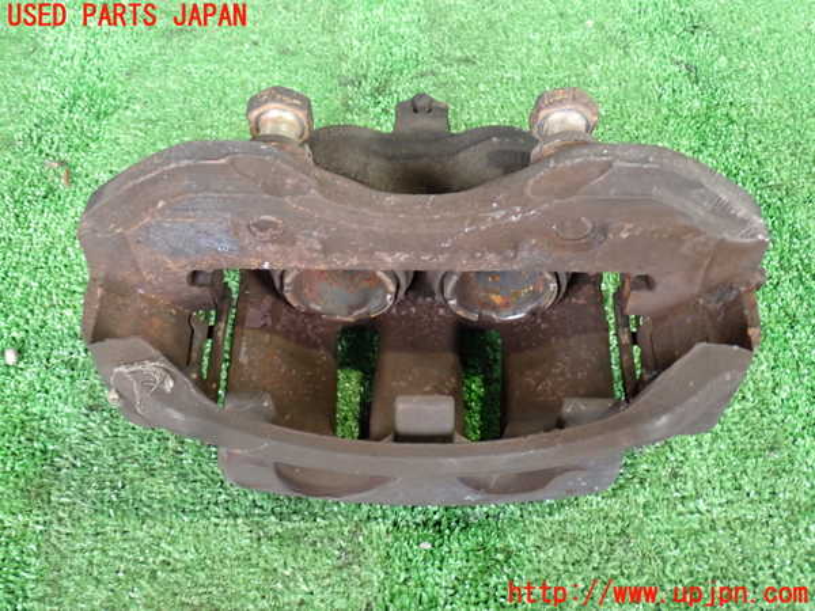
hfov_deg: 45.8
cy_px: 306
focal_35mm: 41
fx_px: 965
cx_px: 408
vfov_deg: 35.1
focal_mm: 7.31
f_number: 2.8
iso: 640
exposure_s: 1/40
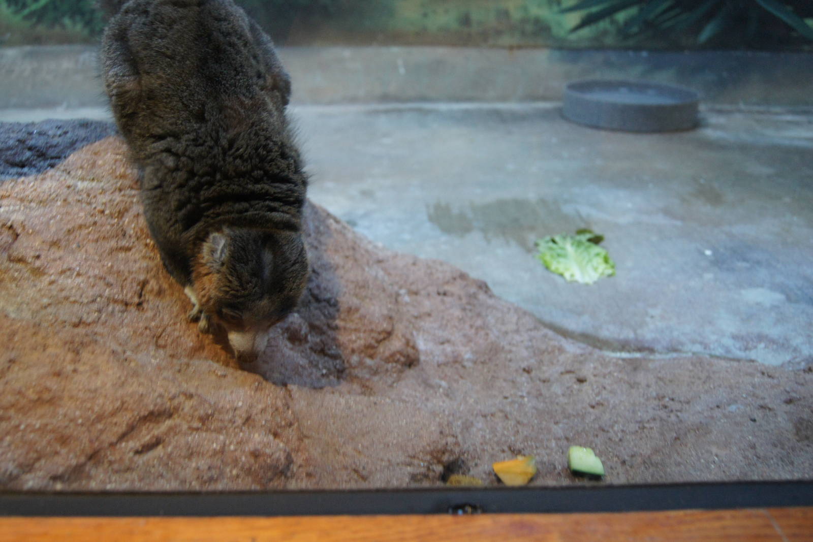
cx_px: 406
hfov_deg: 53.1
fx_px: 813
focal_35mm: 36
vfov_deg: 36.9
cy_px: 271
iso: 1600
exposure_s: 1/25
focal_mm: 24
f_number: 4
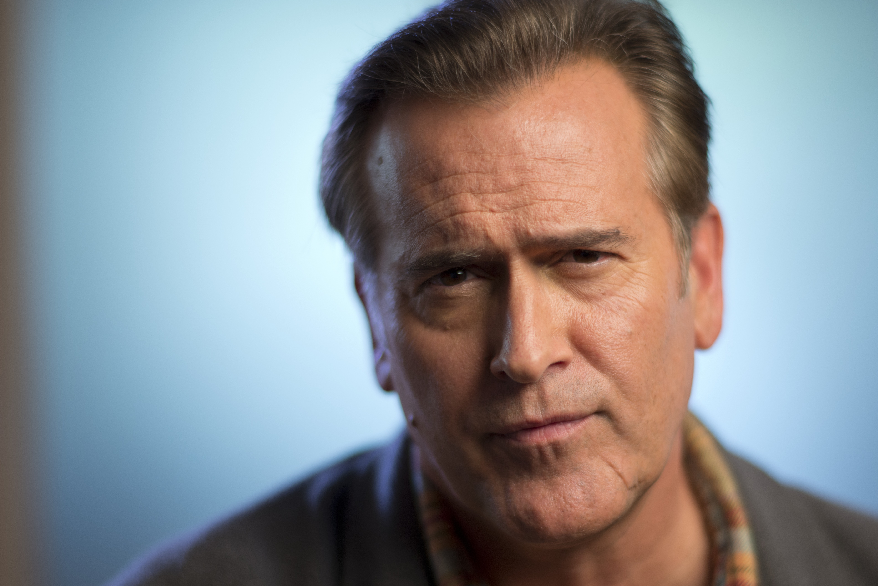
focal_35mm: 99
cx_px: 511
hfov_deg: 20.6
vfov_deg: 13.8
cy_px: 331
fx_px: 2415
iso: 320
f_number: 1.6
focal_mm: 85
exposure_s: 1/160
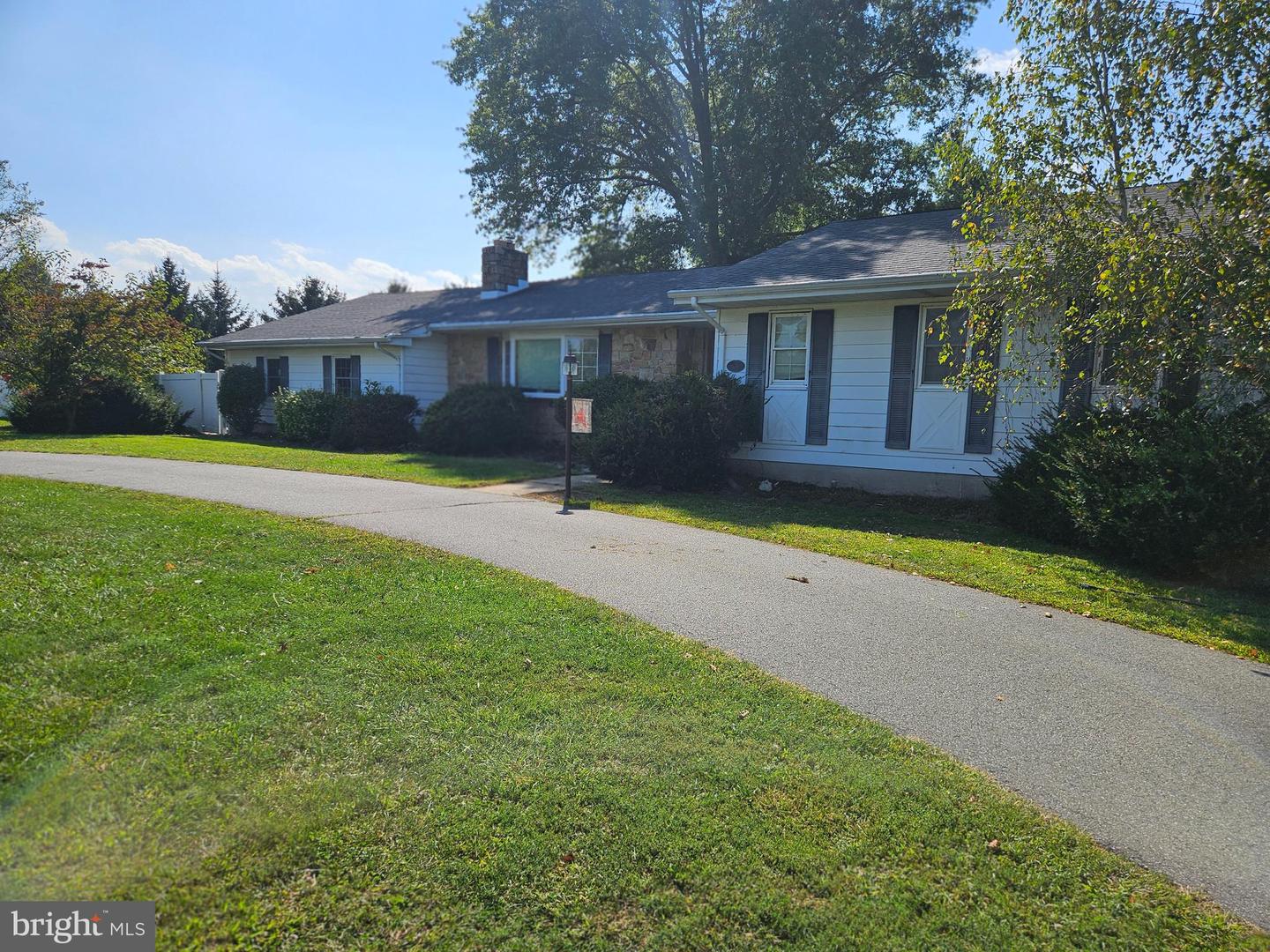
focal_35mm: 23
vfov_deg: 58.9
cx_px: 635
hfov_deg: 73.9
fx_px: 844
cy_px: 476
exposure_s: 1/2122
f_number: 1.8
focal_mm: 5.4
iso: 25
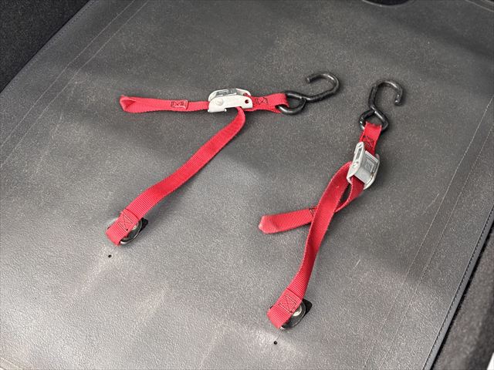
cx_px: 247
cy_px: 185
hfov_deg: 36.8
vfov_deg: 28.0
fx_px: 742
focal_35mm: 52
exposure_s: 1/56
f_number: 1.6
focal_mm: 5.96
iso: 160
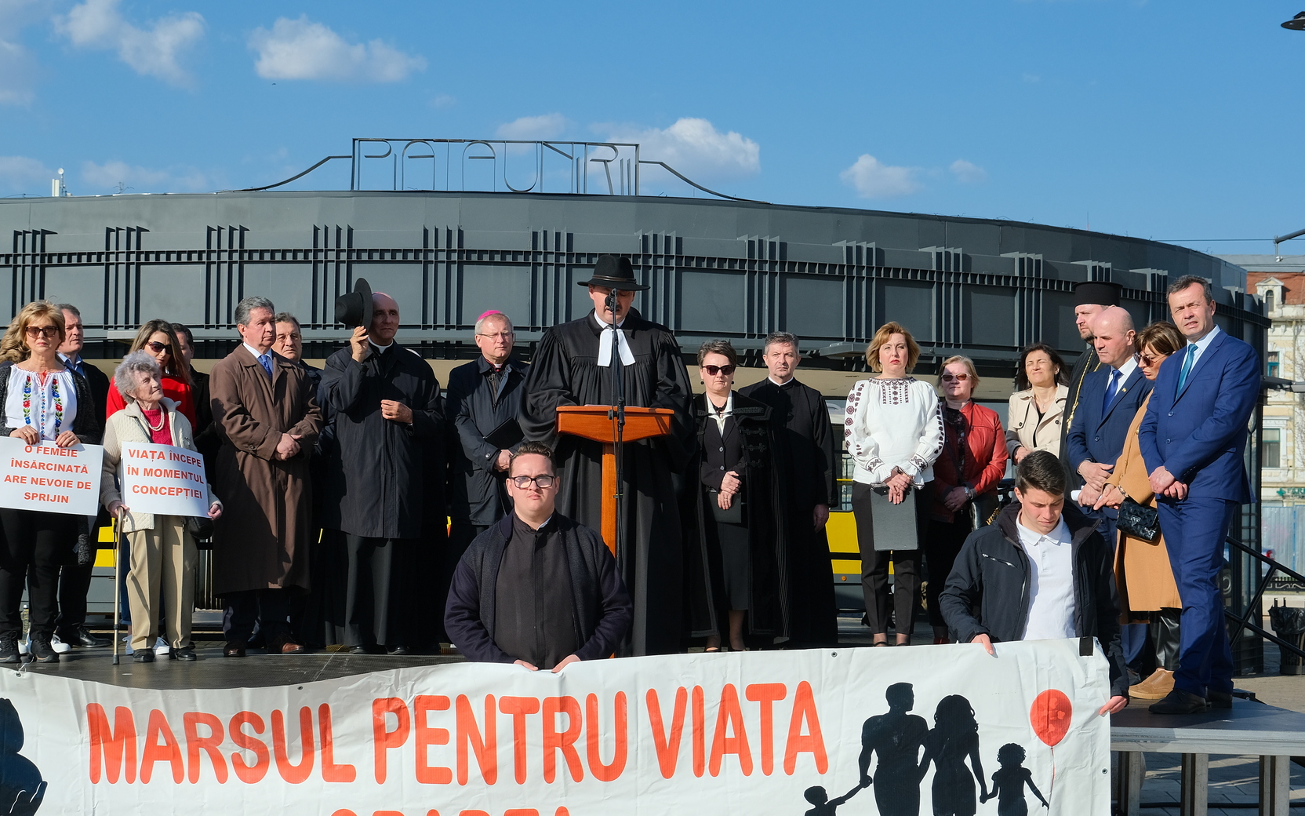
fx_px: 2063
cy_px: 444
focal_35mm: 58
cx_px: 516
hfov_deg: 35.0
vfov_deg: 22.4
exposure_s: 1/900
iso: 320
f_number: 5.6
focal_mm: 30.8
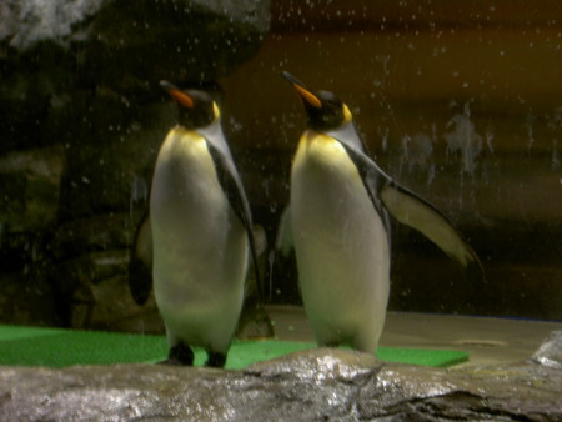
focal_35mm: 102
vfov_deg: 14.5
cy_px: 211
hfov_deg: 19.3
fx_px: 1657
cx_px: 281
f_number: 4.9
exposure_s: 1/8
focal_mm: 16.8
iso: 50
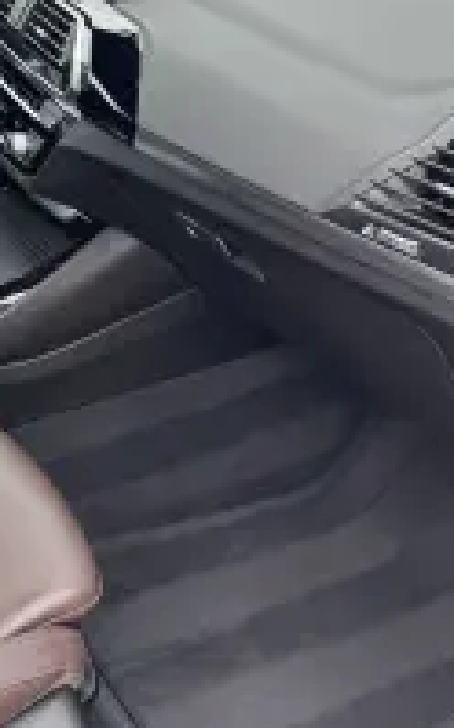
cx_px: -7
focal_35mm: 46
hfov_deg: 26.4
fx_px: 913
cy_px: 278
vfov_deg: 43.2
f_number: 1.78
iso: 64
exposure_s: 1/121
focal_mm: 6.76
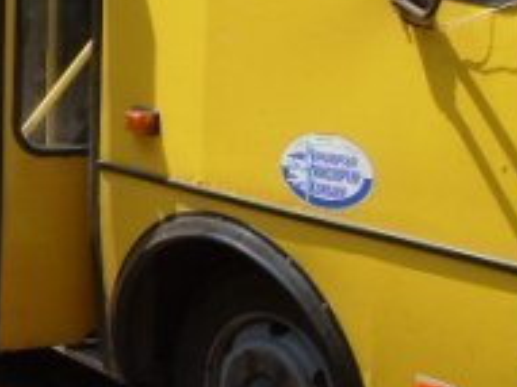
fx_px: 1224
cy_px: 65
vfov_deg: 17.8
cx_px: -49
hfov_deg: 22.5
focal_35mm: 82
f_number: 7
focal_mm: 6.3
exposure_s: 1/180
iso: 80
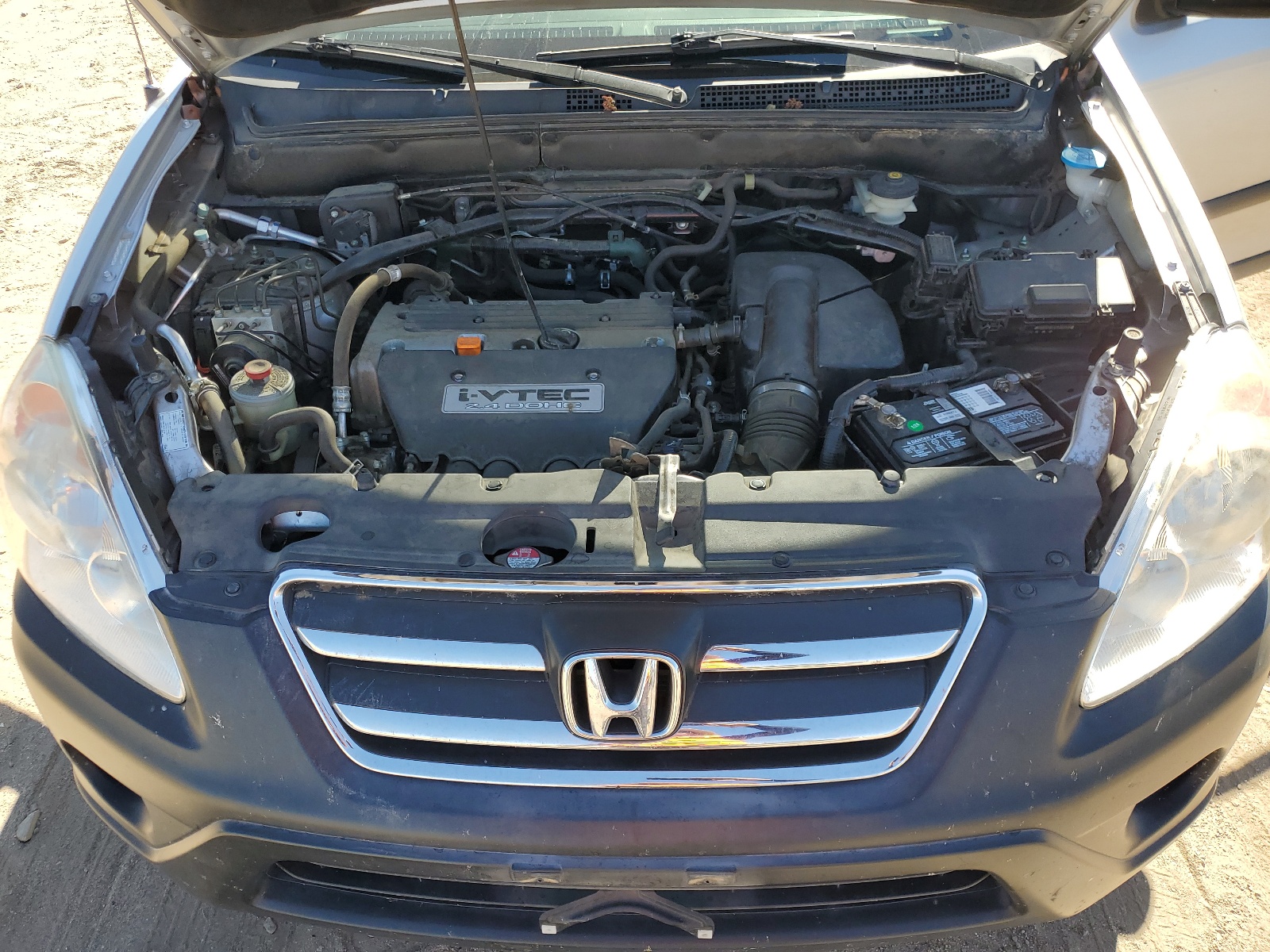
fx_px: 954
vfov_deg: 53.1
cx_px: 635
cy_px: 476
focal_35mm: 26
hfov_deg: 67.3
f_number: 1.5
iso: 50
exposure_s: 1/833
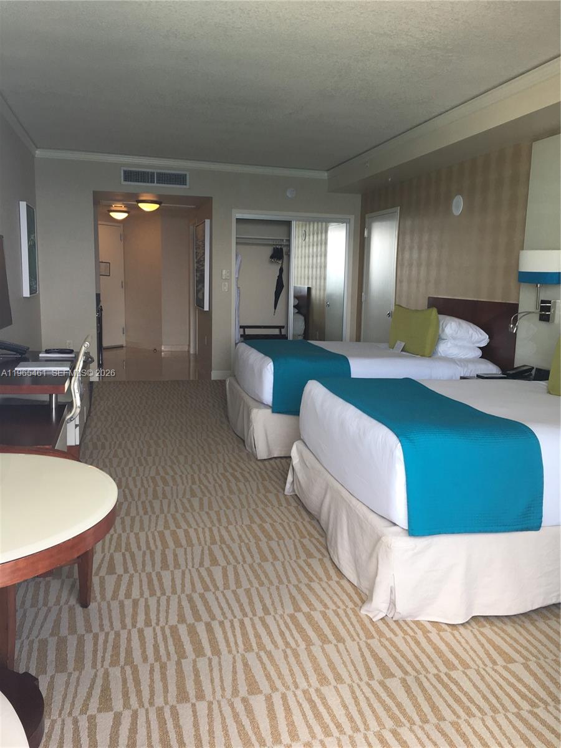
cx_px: 280
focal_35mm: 29
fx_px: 627
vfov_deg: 61.7
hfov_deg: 48.2
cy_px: 374
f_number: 2.2
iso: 25
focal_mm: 4.15
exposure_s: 1/60
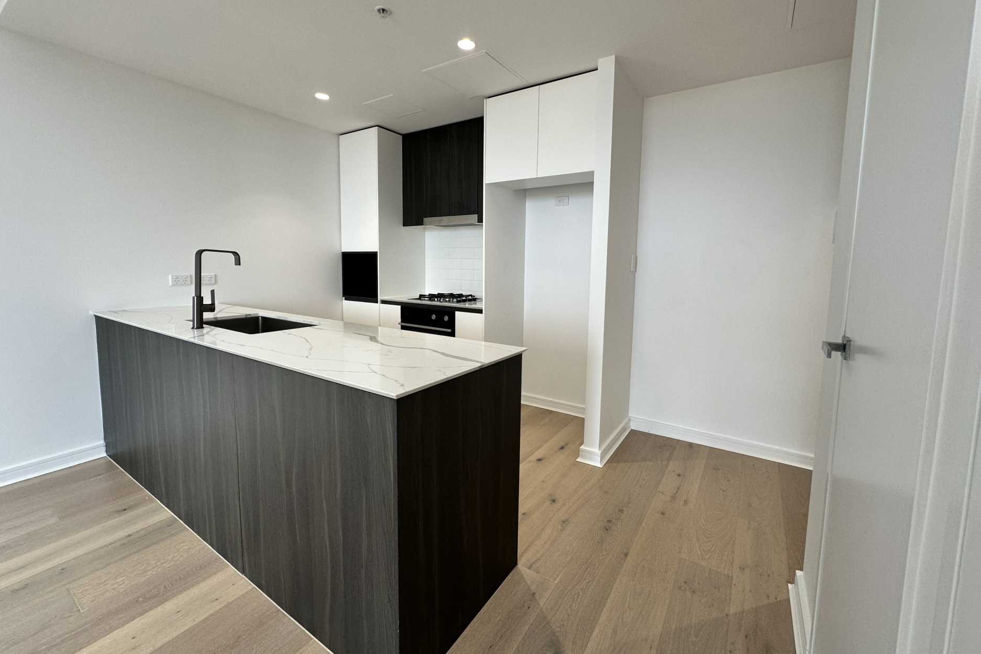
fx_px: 409
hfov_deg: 100.4
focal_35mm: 15
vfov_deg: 77.2
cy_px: 303
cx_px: 495
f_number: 2.2
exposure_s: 1/100
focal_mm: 2.22
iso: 64
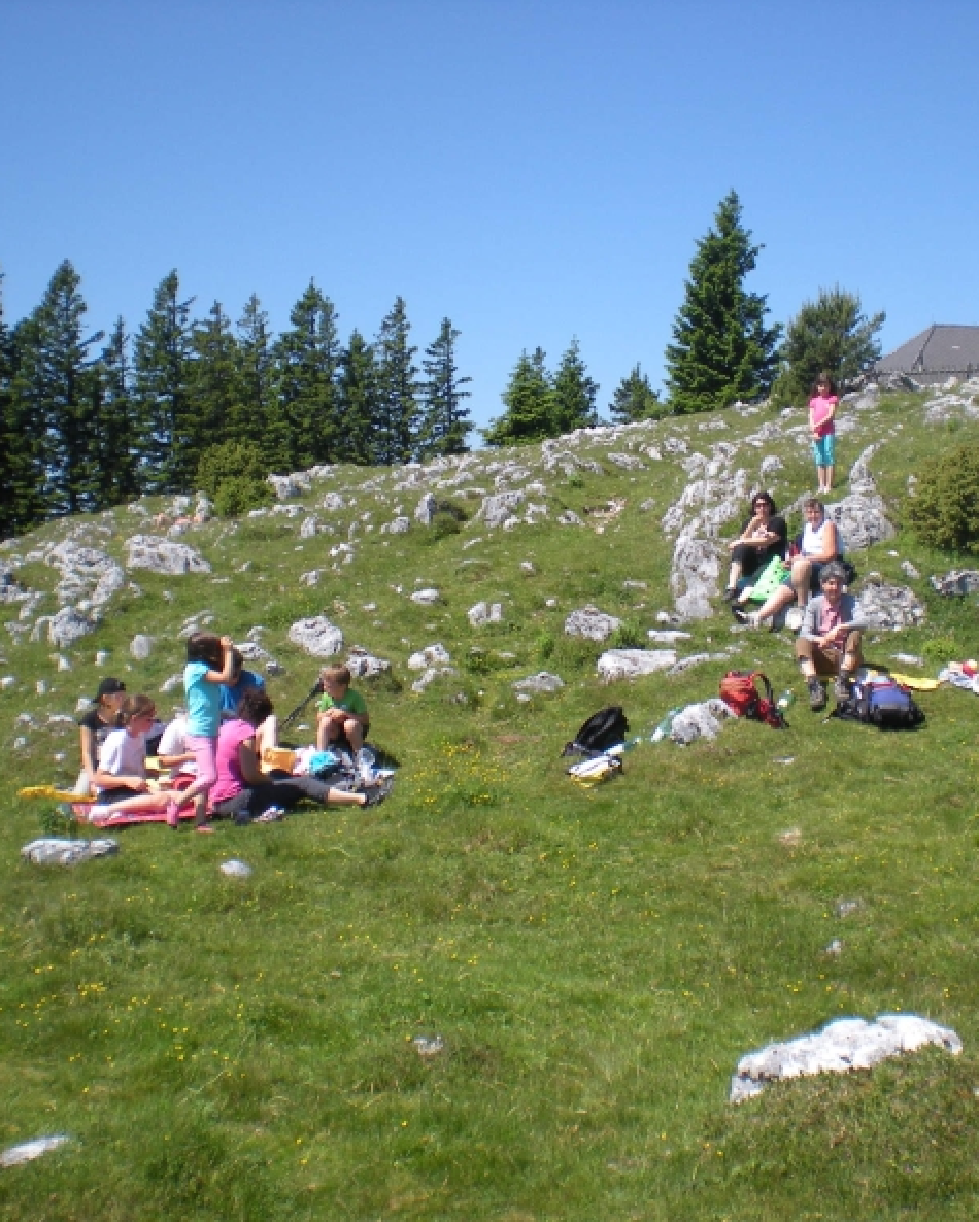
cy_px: 616
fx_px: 1810
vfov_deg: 37.3
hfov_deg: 30.1
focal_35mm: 50
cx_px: 649
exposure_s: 1/367
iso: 64
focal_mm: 6.3
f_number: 4.6
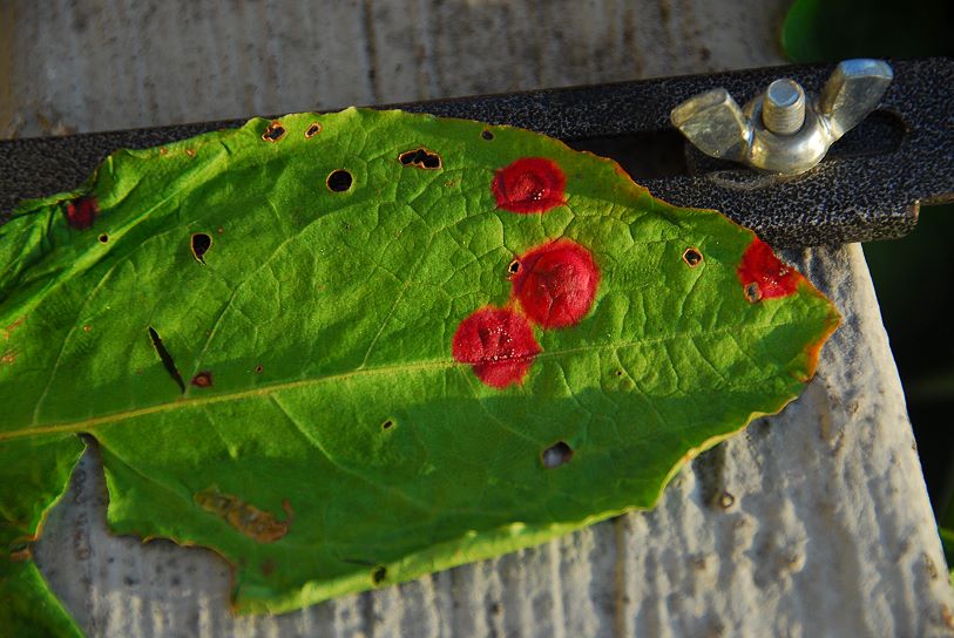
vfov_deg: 6.1
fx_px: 5969
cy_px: 319
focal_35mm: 225
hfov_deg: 9.1
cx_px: 477
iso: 200
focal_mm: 150
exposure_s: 1/125
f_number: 5.6
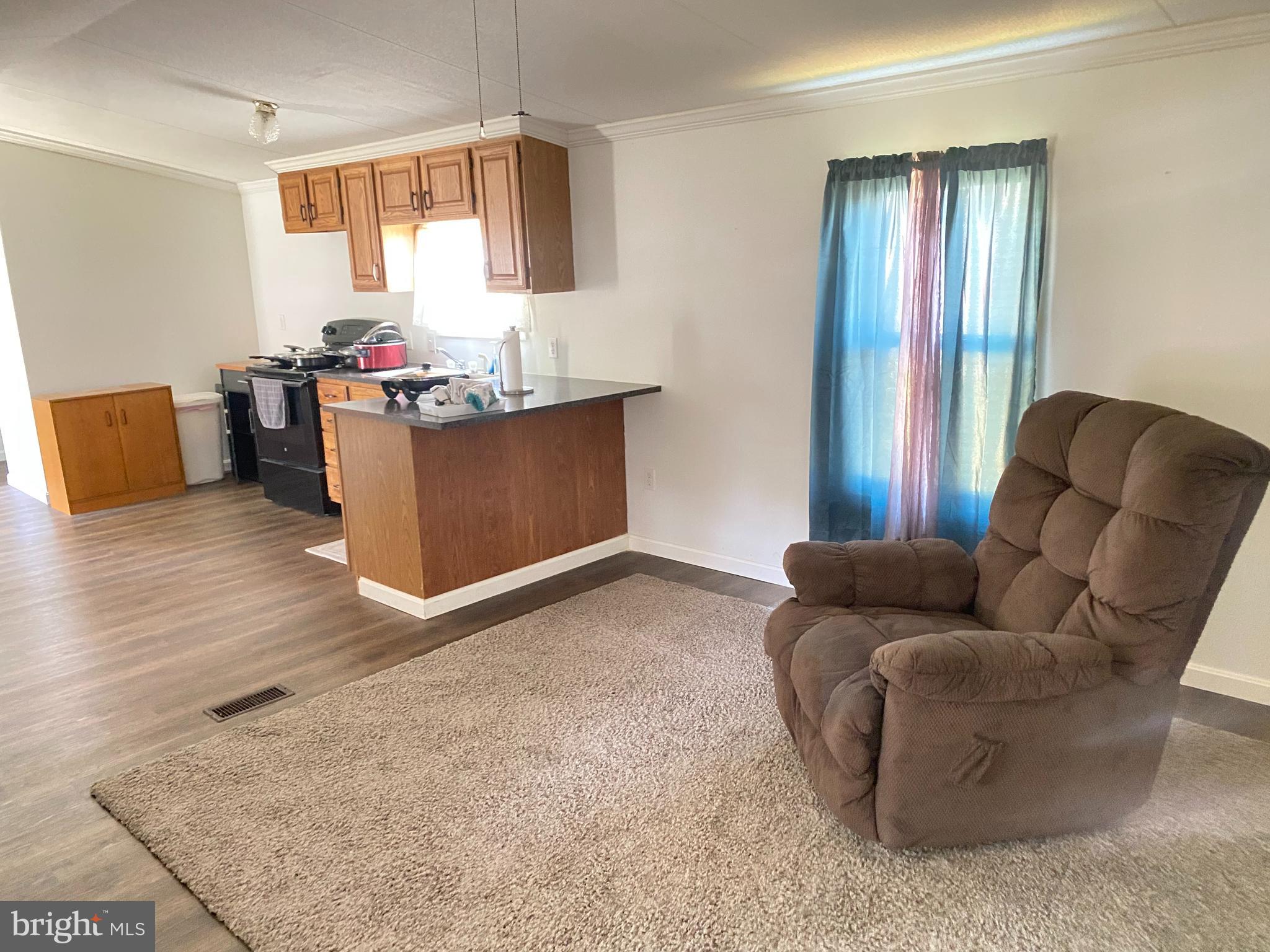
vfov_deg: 53.1
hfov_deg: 67.3
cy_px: 476
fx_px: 954
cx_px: 635
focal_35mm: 26
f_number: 1.8
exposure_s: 1/28
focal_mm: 4.25
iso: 1000
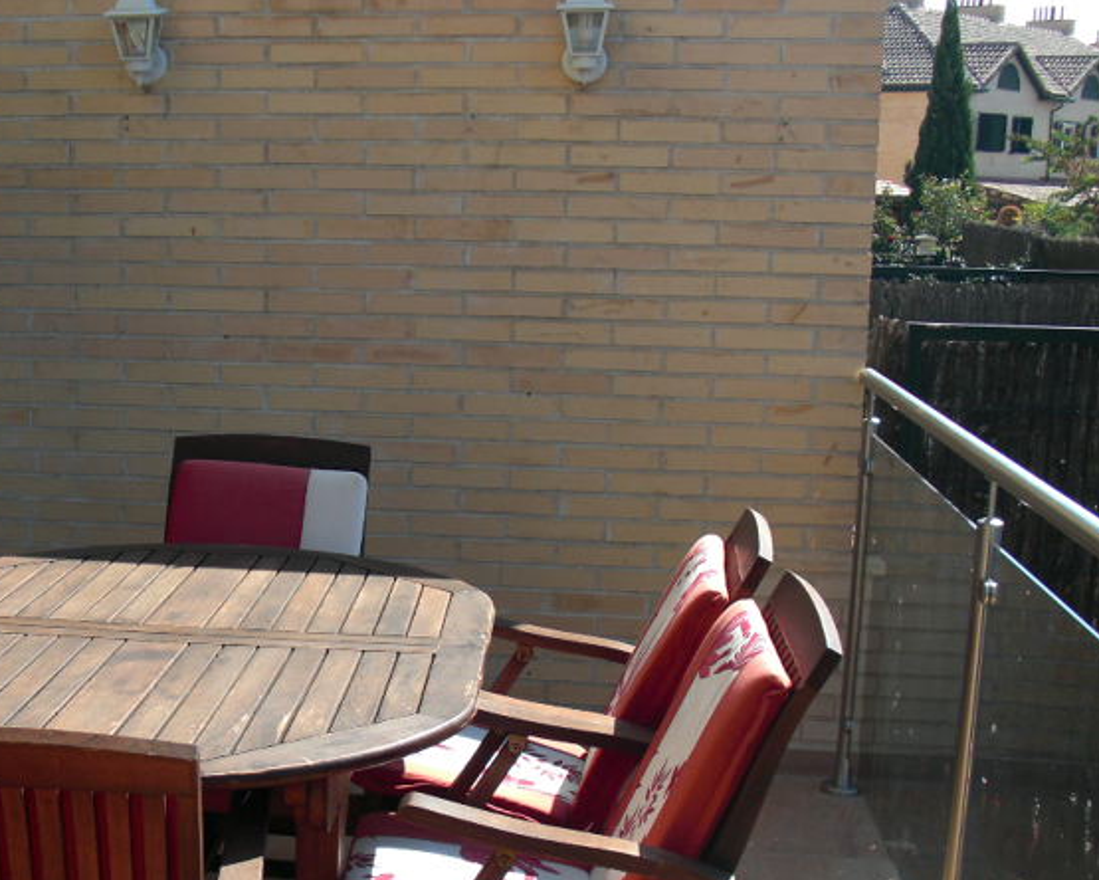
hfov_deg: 32.3
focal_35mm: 57
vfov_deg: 26.5
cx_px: 259
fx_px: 1854
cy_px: 588
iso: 50
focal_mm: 6.3
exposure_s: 1/500
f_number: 2.8
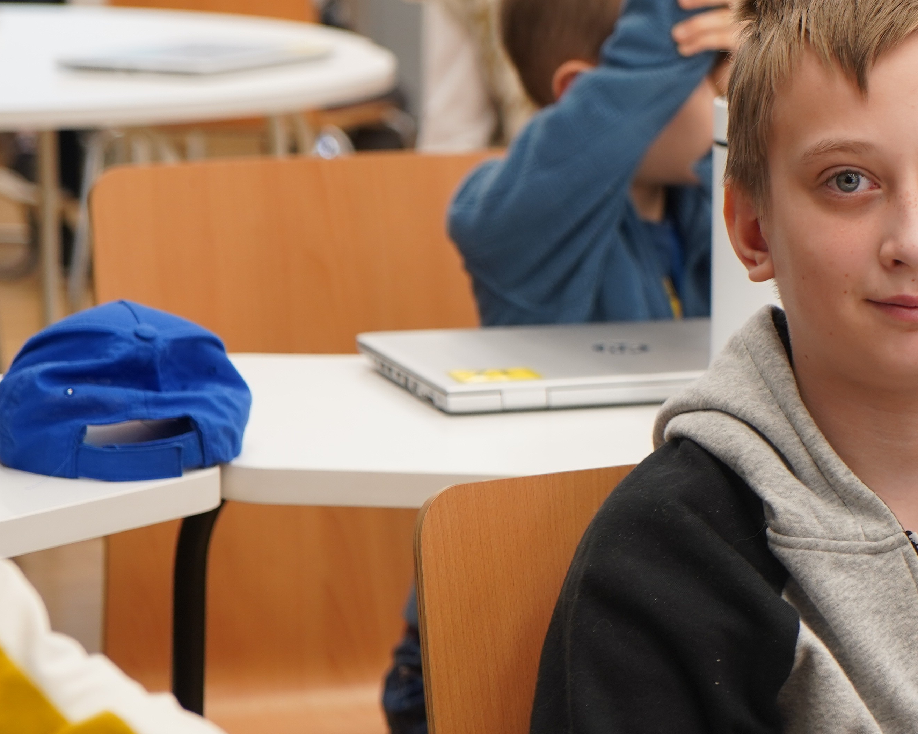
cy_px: 183
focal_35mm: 150
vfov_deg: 10.3
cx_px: 857
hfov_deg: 12.7
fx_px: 4075
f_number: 4
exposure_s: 1/80
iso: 320
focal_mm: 70
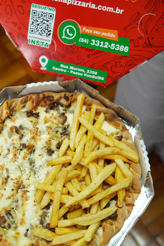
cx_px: 57
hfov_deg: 28.7
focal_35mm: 47
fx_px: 319
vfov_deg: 41.6
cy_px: 166
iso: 160
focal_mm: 23
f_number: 2.8
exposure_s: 1/60
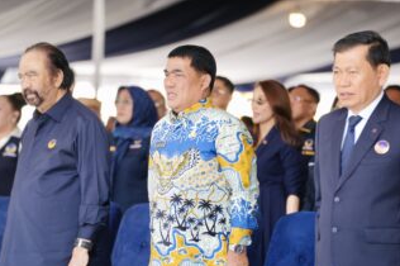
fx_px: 2009
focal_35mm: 181
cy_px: 156
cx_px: 201
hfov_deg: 11.4
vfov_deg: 7.6
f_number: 2.8
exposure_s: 1/200
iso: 160
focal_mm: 136
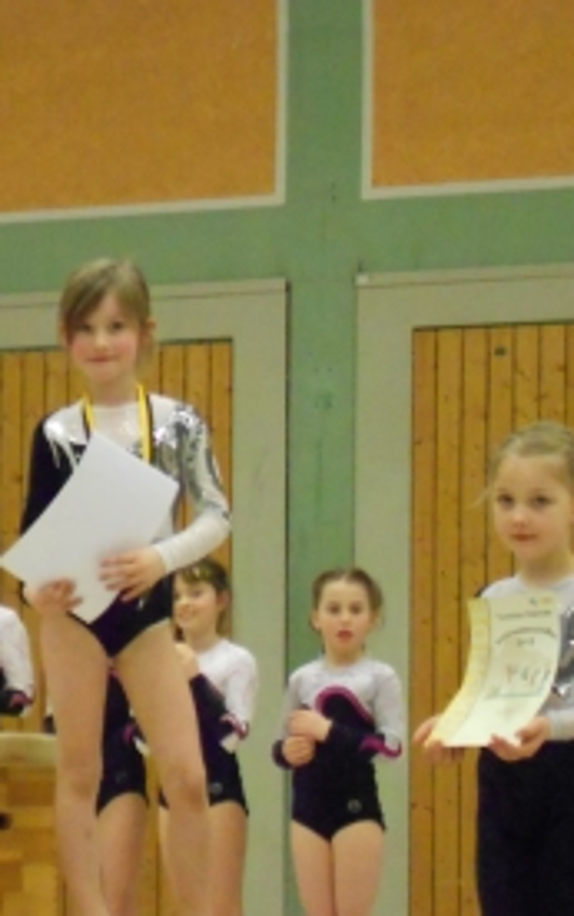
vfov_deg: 11.0
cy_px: 582
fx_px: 4746
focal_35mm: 190
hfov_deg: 6.9
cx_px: 100
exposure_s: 1/40
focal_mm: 17.6
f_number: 5.5
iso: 800
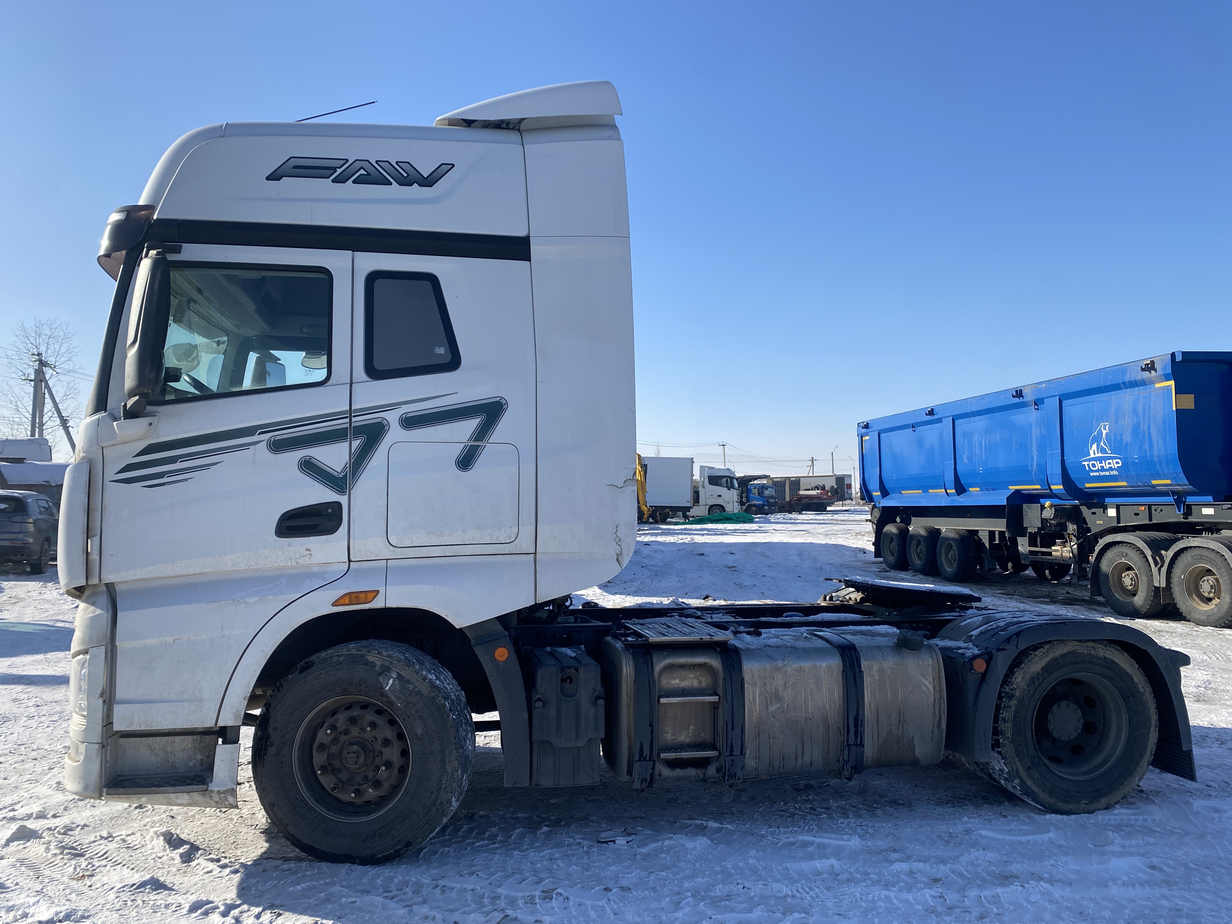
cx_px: 616
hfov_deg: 67.3
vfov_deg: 53.1
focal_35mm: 26
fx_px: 925
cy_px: 462
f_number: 1.8
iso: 32
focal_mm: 4.25
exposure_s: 1/3040
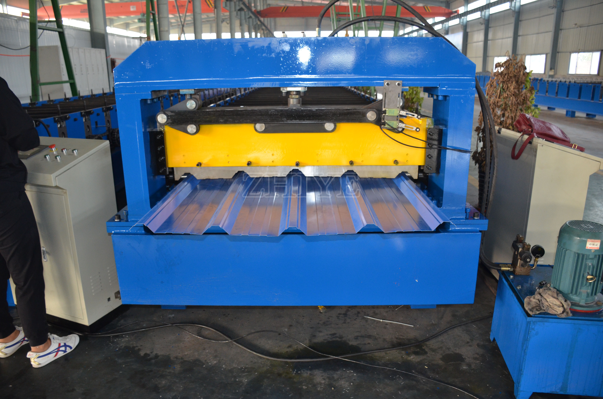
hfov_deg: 67.5
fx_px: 451
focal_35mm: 27
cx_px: 302
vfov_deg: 47.7
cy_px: 200
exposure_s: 1/60
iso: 800
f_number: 3.5
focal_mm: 18
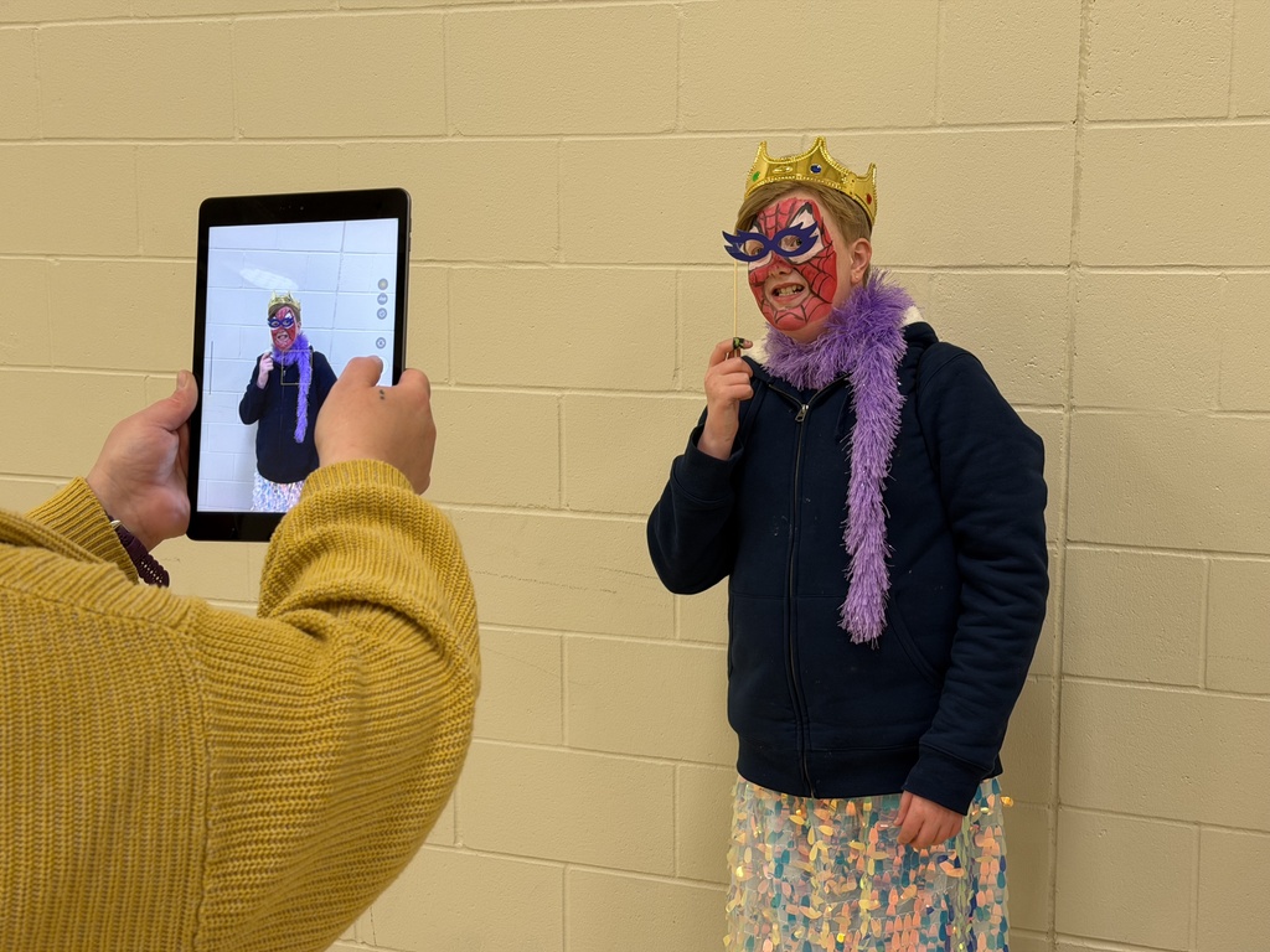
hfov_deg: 39.7
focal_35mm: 48
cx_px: 635
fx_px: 1761
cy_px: 476
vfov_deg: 30.3
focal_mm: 6.76
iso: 64
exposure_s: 1/41
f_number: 1.78
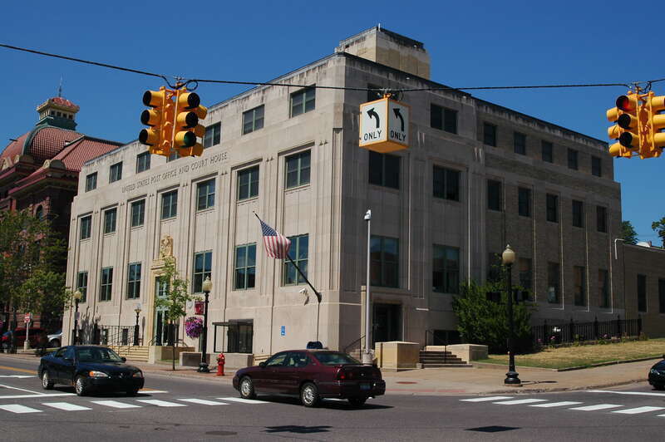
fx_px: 775
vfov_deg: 31.8
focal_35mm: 42
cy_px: 221
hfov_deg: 46.4
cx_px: 332
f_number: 11
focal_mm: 28
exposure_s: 1/400
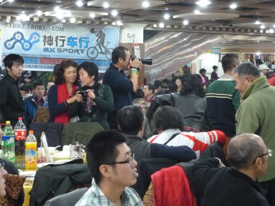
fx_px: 556
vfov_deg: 21.0
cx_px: 138
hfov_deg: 27.8
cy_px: 103
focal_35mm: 70
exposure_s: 1/8
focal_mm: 12.5
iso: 1000
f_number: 5
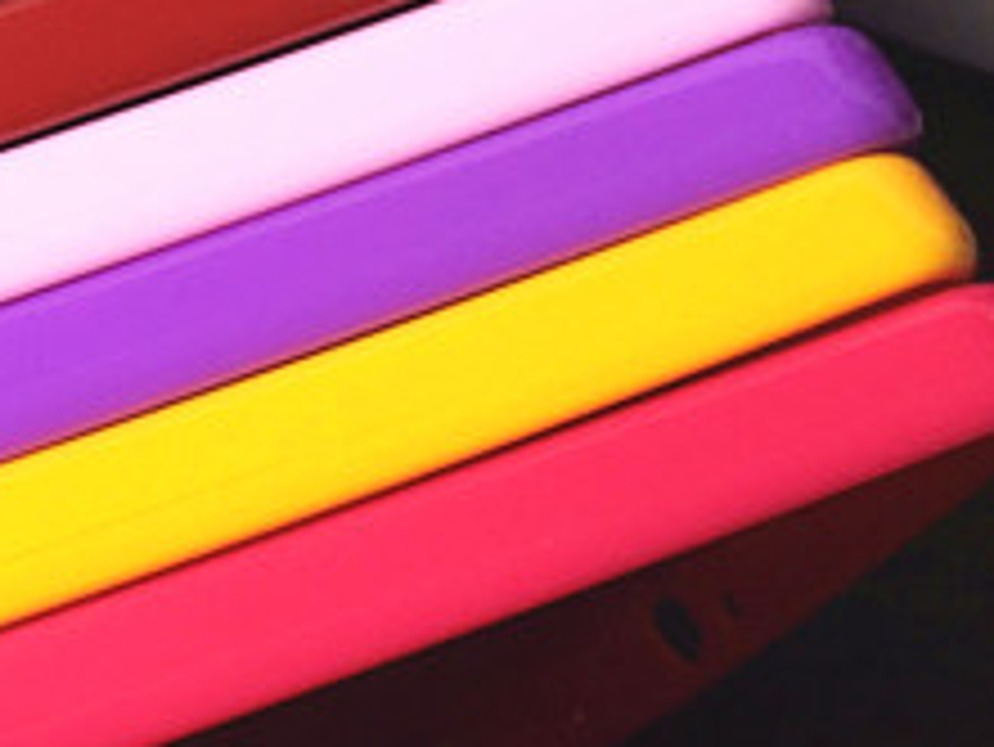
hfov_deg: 16.5
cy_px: 266
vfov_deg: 14.1
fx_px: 3017
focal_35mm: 105
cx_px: -634
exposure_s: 1/158
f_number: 2.2
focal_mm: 4.15
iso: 25
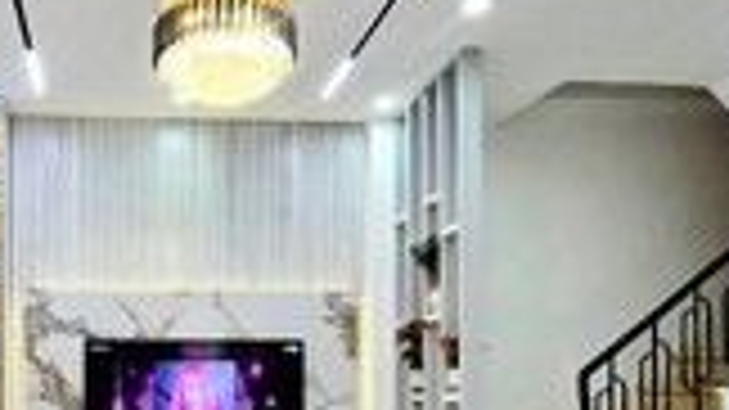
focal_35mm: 35
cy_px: 396
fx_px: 676
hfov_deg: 54.1
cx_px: 184
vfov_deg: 31.5
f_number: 2.2
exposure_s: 1/120
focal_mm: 2.2
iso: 100
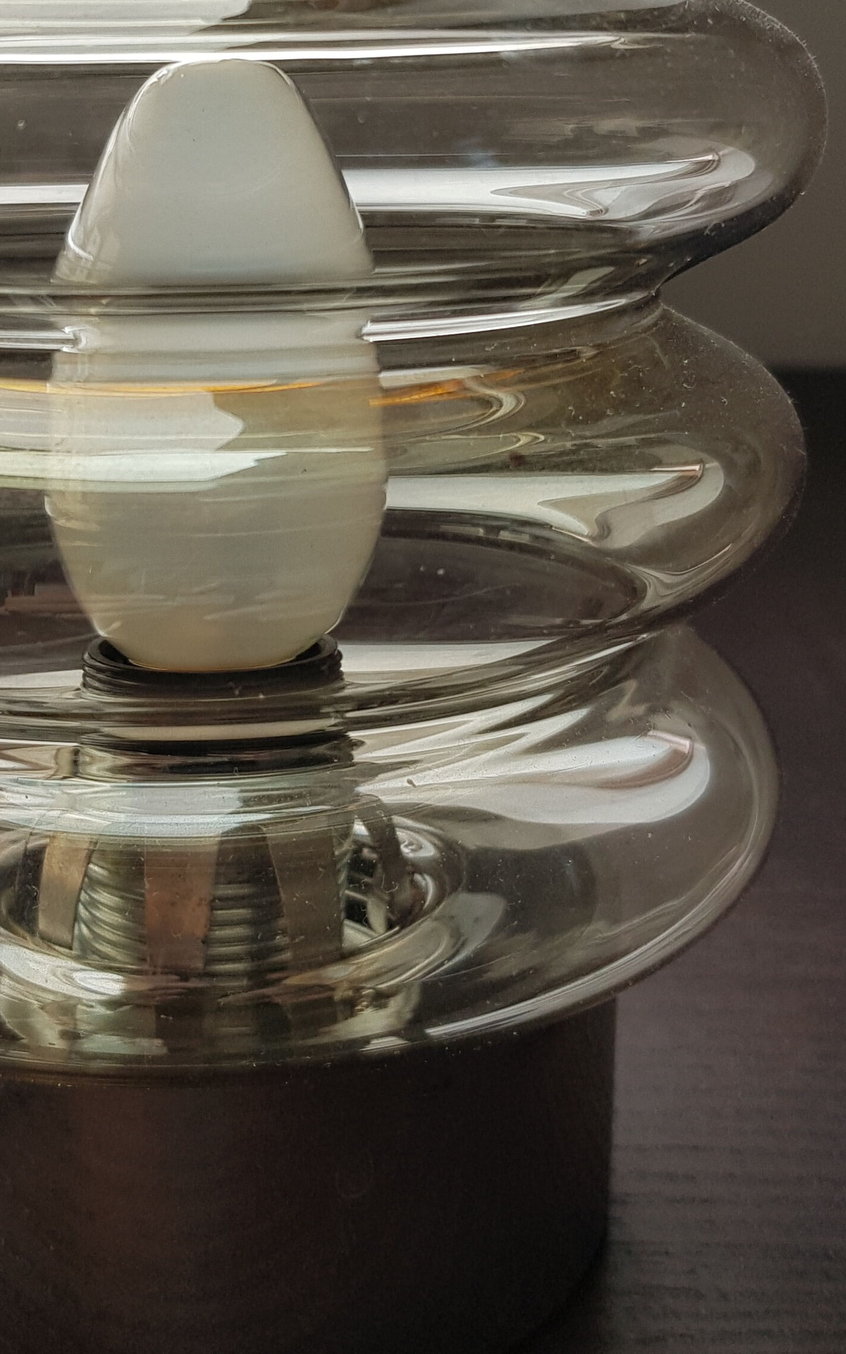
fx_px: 1808
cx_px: 276
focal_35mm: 49
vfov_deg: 40.9
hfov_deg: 26.2
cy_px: 571
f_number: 1.7
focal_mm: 4.2
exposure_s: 1/177
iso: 40
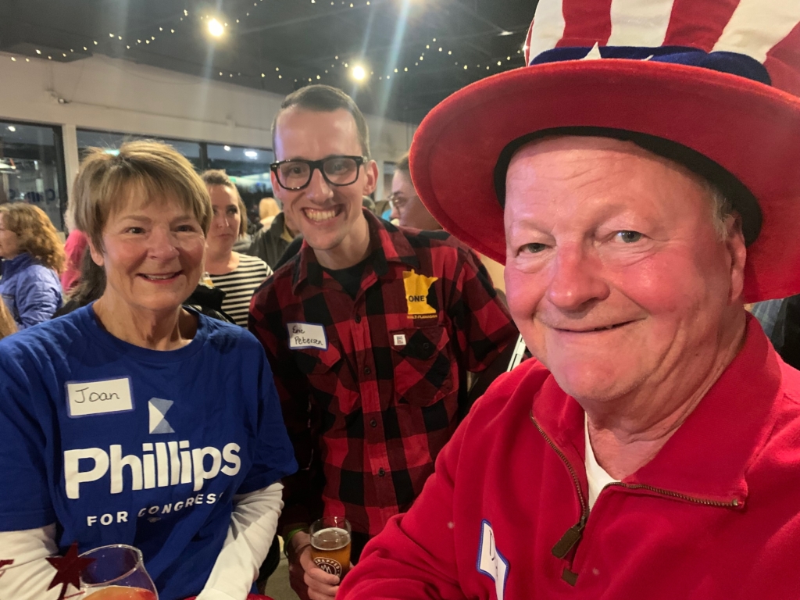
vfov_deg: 53.1
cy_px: 300
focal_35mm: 26
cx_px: 400
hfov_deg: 67.3
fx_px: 601
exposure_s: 1/17
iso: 640
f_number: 1.8
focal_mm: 4.25
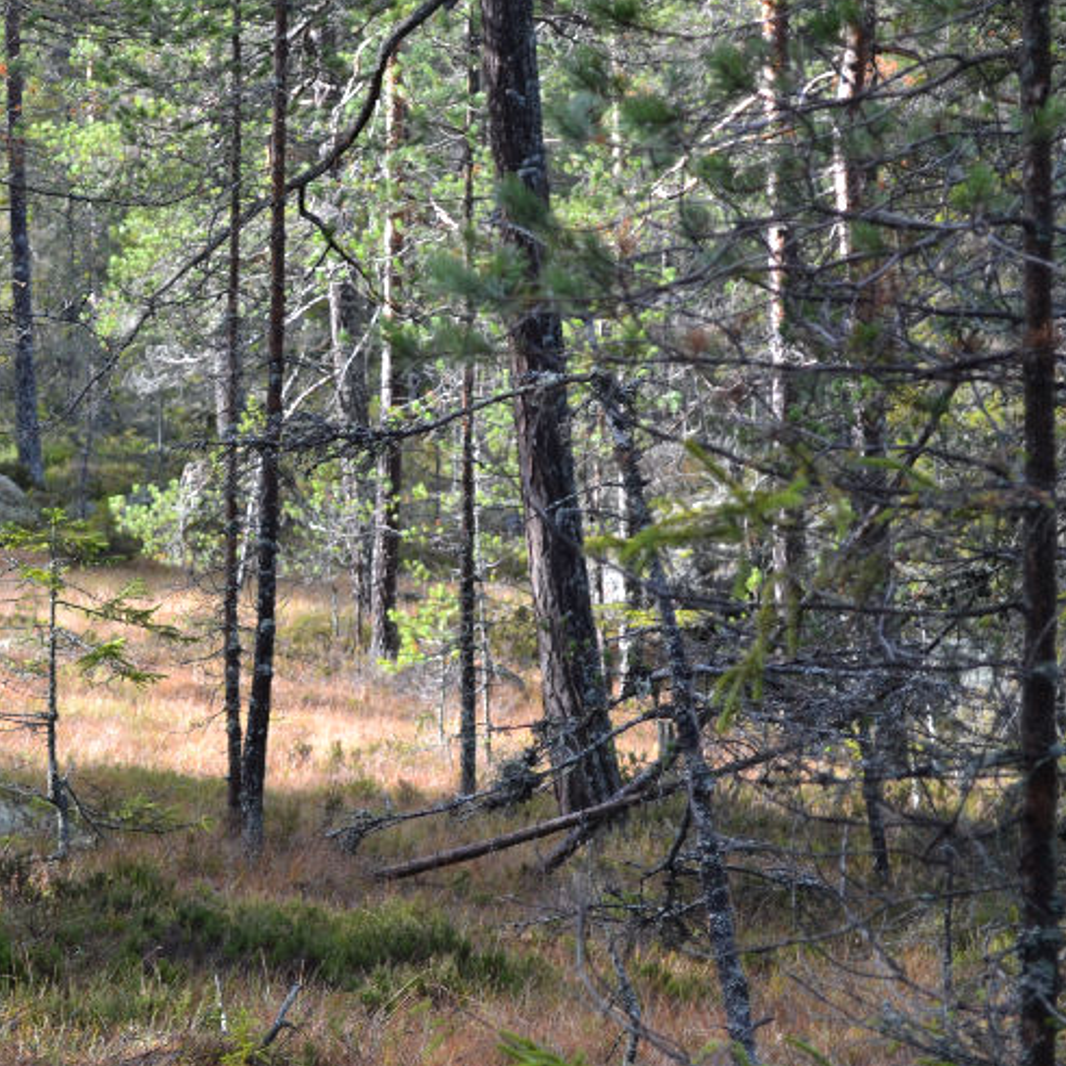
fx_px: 4978
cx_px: -11
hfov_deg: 12.1
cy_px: 554
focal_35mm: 143
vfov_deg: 12.2
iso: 250
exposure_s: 1/125
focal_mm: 55
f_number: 5.6
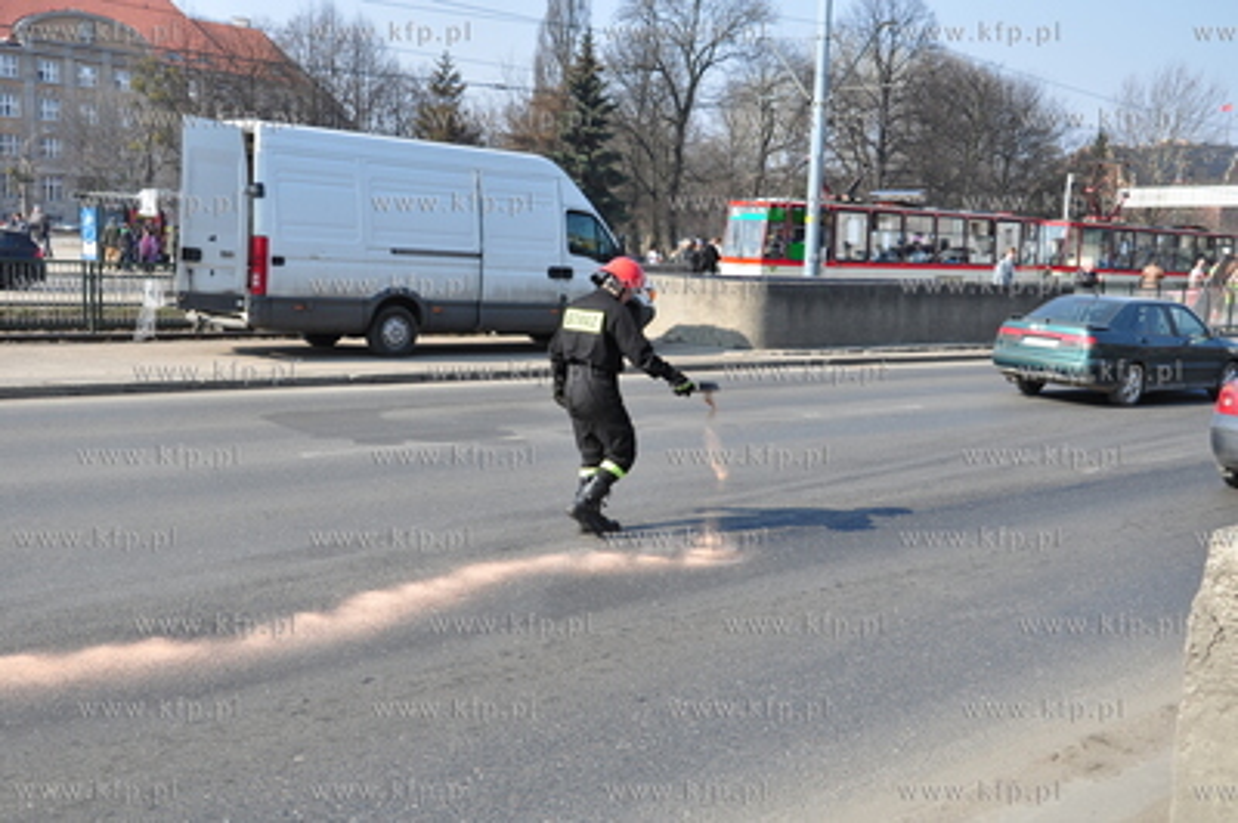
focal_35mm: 39
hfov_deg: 49.6
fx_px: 1340
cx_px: 619
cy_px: 412
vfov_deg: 34.2
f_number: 9
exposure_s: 1/250
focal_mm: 26
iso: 200
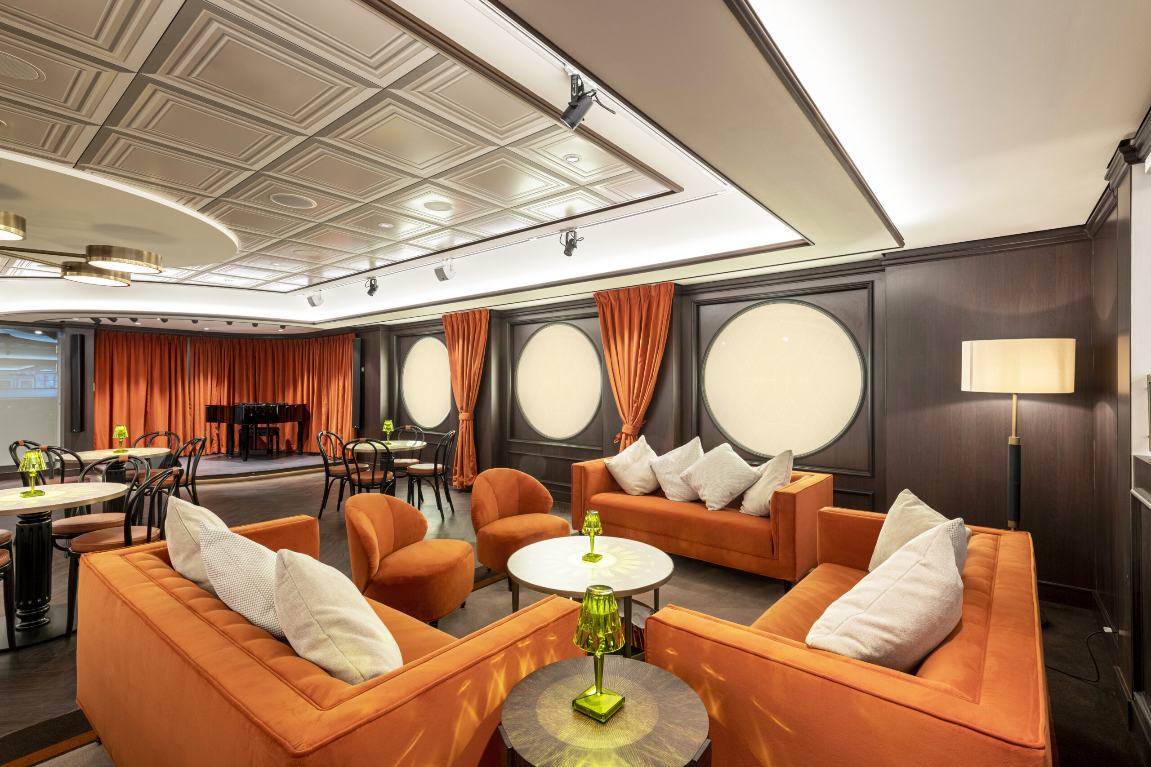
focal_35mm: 16
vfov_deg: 73.8
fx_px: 512
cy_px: 384
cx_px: 576
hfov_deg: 96.7
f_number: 11
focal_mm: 16
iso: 320
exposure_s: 1/4
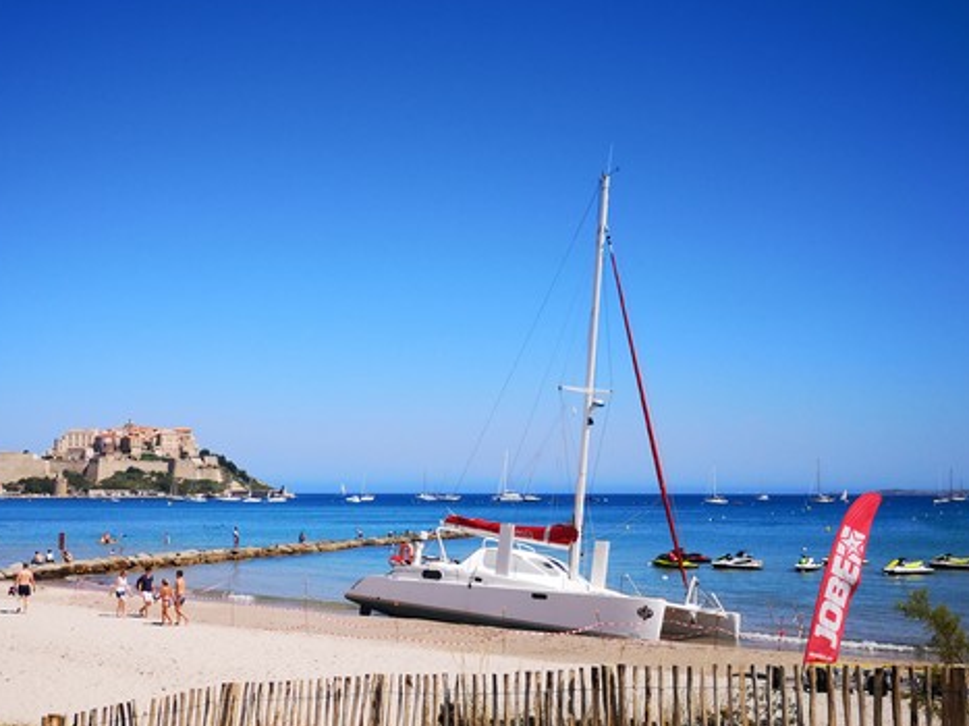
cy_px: 440
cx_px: 334
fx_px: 1035
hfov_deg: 49.4
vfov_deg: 38.5
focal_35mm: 37
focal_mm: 3.95
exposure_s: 1/3623
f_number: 1.8
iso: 50
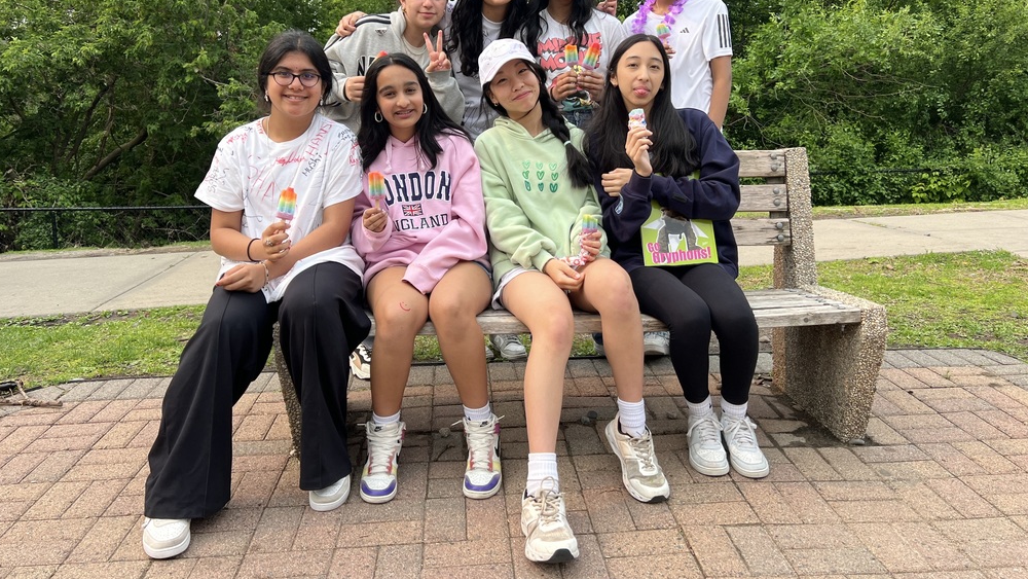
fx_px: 791
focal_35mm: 29
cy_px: 210
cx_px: 503
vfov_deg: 39.9
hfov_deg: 66.0
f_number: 1.5
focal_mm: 5.7
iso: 50
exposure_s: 1/1183
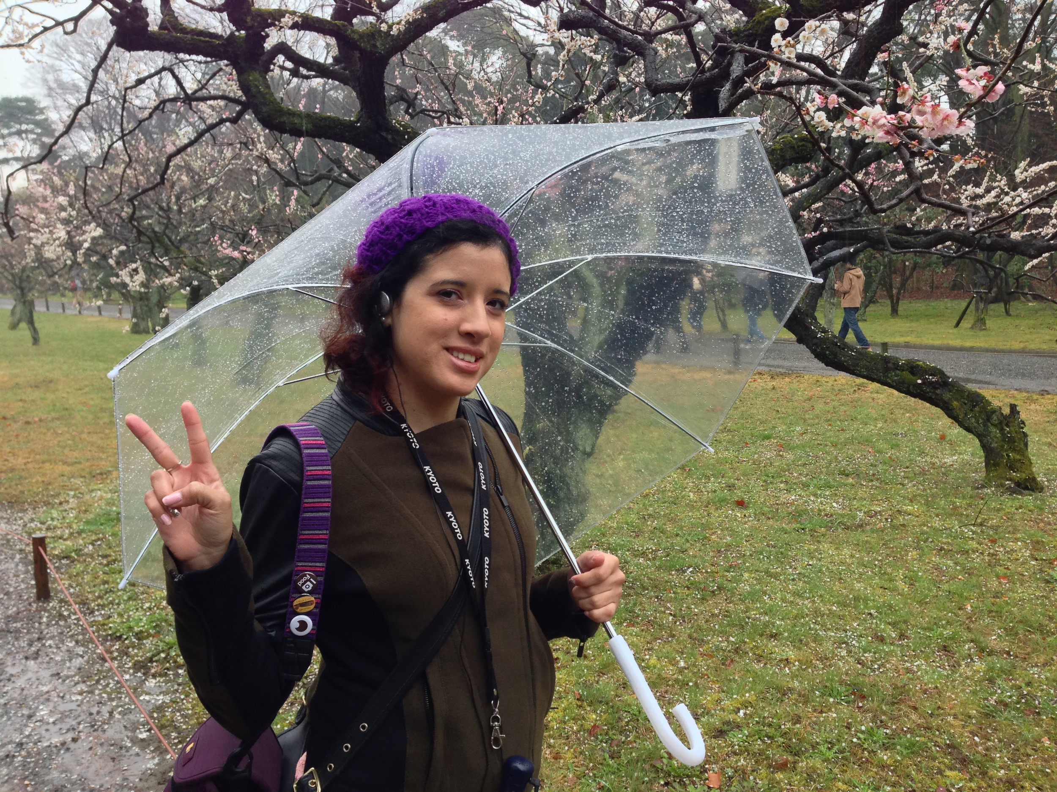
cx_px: 528
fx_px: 1008
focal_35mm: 33
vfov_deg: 42.9
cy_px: 396
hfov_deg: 55.4
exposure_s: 1/120
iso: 100
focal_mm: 4.12
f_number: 2.4
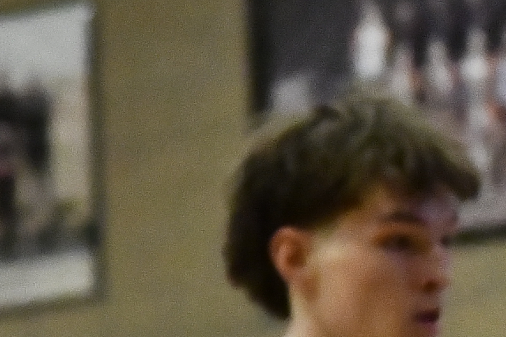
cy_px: 492
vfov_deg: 2.7
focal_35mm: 510
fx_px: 7168
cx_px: -665
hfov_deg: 4.0
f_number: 4
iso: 10000
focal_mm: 70
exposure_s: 1/1000
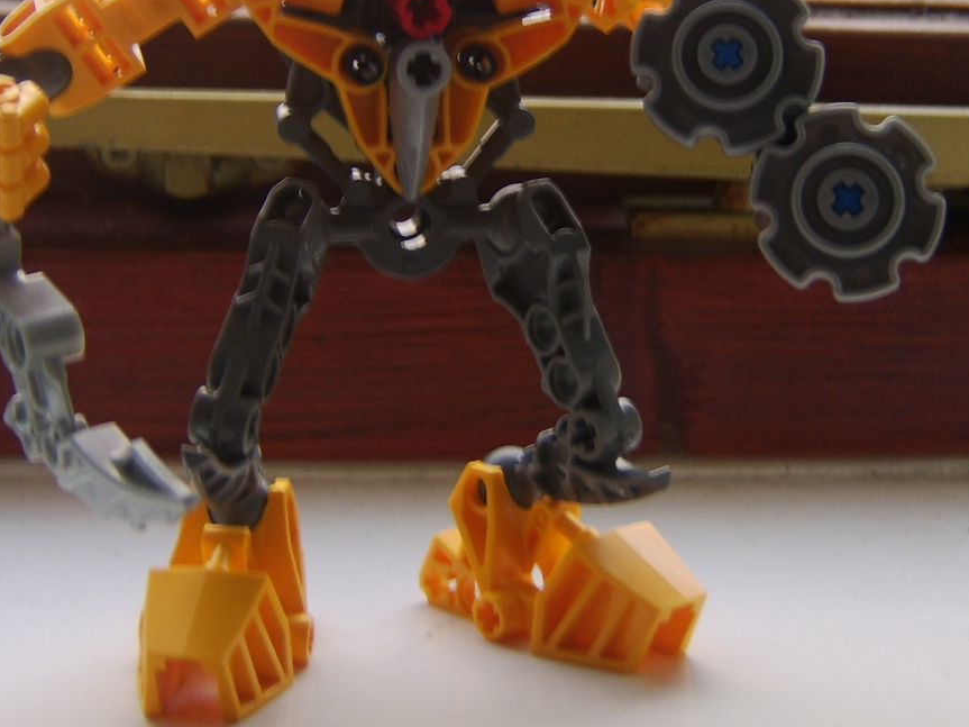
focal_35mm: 46
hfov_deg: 40.8
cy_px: 206
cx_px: 339
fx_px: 1287
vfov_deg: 31.1
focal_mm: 8.13
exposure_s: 1/13
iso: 71
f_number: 2.7
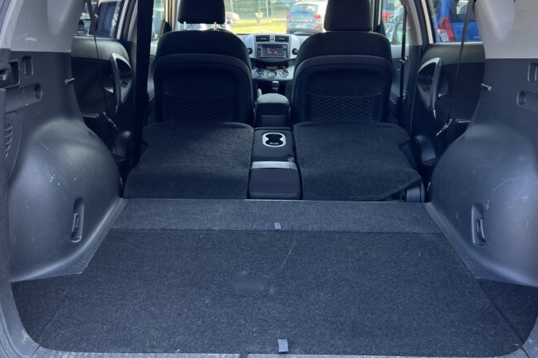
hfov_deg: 57.2
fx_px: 493
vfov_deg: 39.4
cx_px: 272
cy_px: 113
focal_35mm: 33
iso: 80
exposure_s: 1/121
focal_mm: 5.7
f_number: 1.5
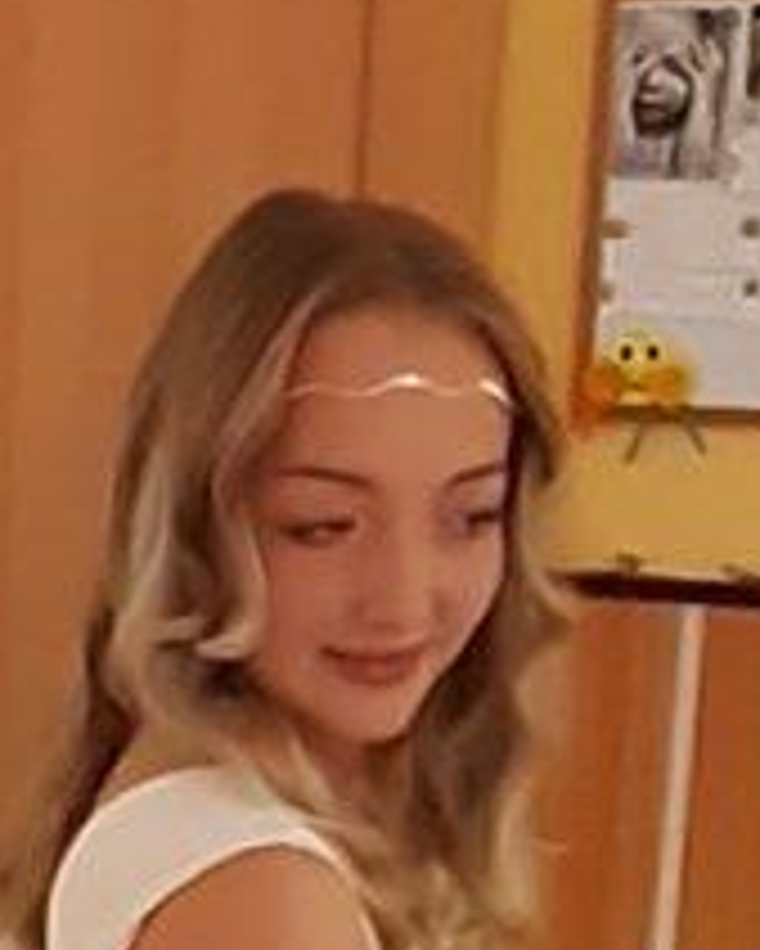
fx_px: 2697
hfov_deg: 15.5
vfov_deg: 19.7
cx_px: -153
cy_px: 797
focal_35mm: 96
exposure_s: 1/25
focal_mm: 1.13
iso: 320
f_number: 2.2
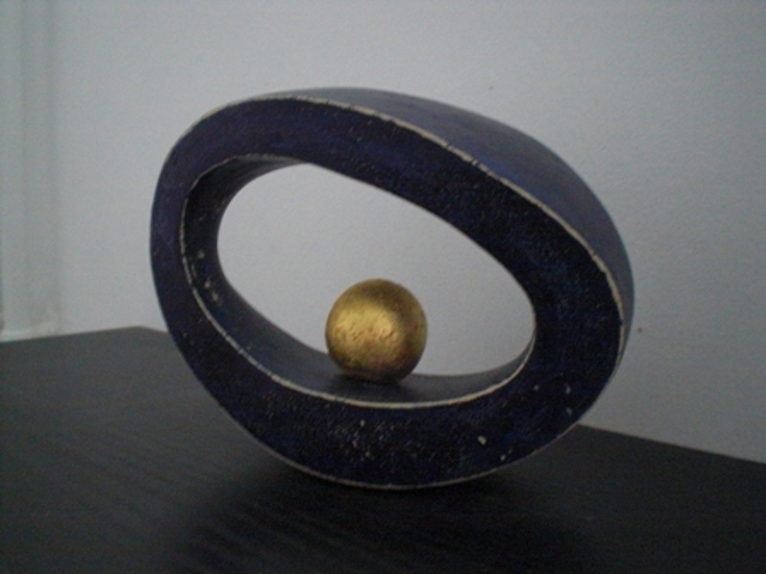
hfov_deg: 49.0
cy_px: 287
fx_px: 841
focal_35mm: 38
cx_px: 383
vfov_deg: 37.7
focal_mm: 6.3
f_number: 3.1
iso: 800
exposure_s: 1/8
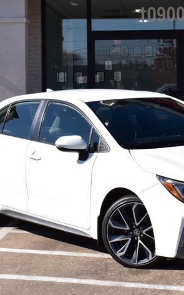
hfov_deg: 13.4
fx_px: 771
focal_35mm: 96
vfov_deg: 21.5
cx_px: 196
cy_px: 86
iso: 360
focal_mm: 29
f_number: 11
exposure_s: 1/500
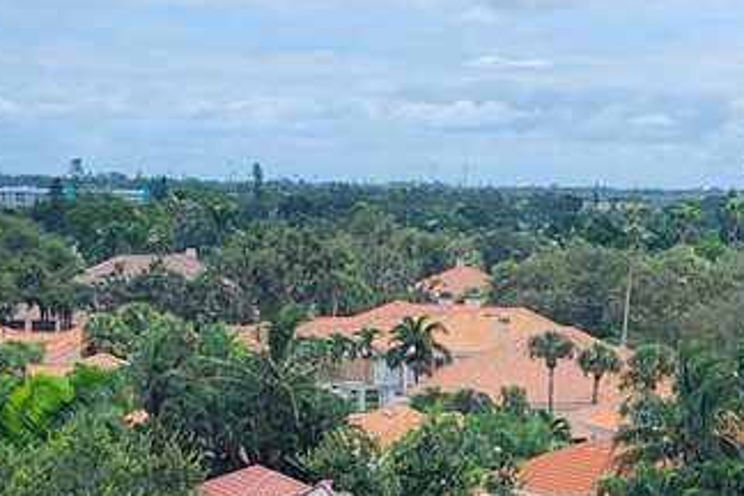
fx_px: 2438
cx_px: 774
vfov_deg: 11.6
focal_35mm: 118
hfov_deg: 16.9
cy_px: 377
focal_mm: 5.54
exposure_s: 1/2265
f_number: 1.8
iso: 25
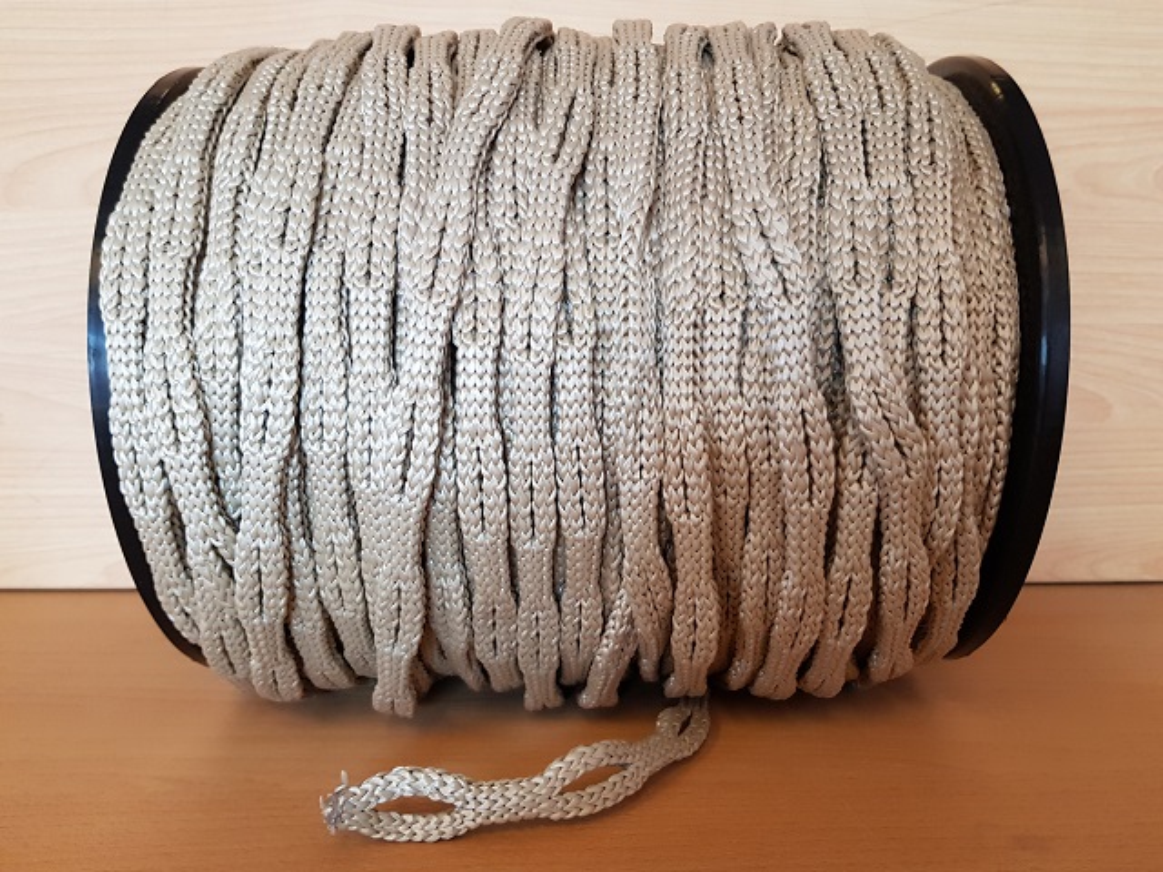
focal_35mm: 26
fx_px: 874
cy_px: 436
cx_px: 582
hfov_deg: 67.3
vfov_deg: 53.1
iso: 200
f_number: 1.7
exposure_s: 1/50
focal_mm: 4.3
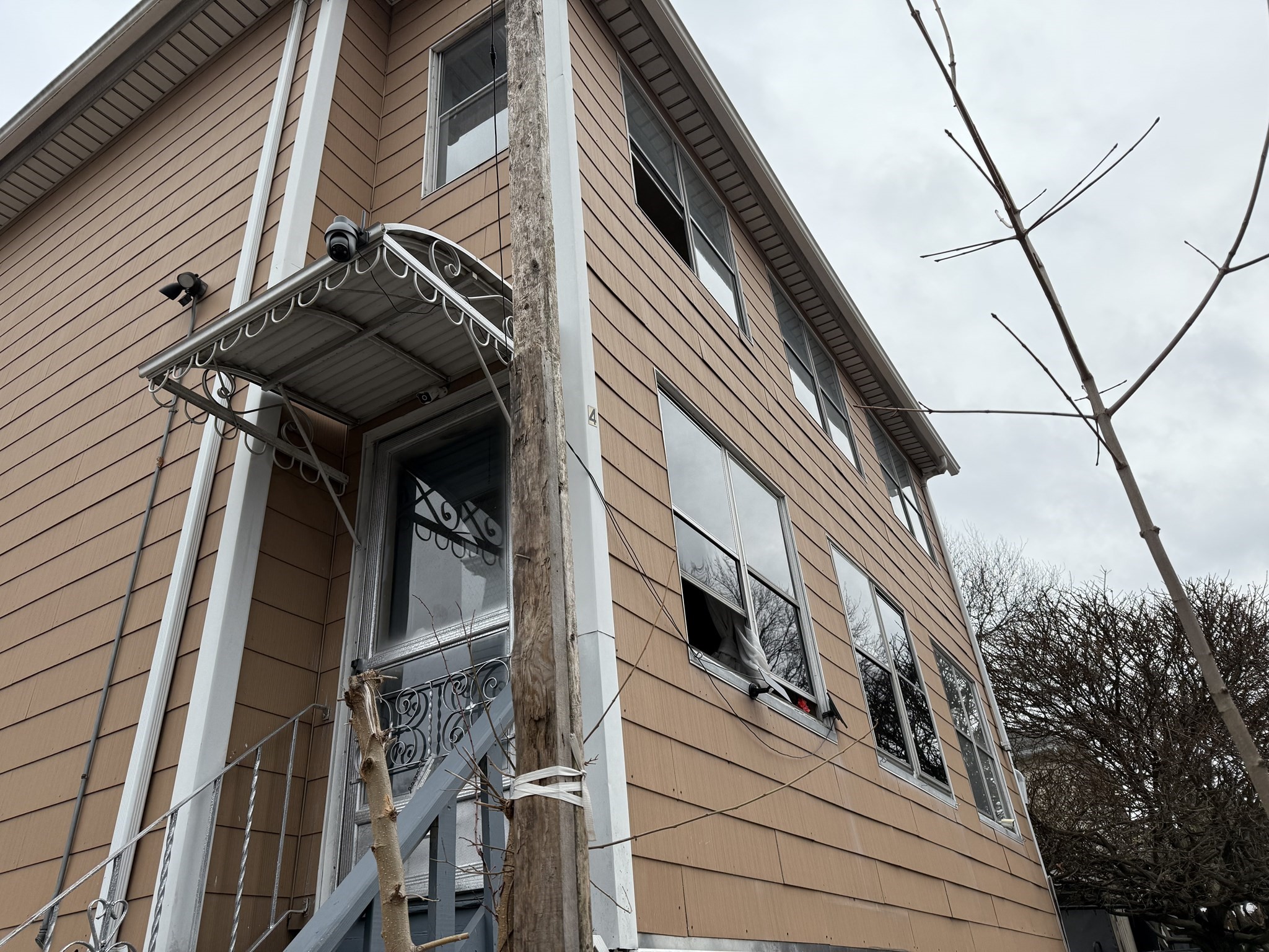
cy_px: 476
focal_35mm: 24
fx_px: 880
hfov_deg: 71.6
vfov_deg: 56.8
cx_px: 634
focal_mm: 6.76
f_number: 1.78
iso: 80
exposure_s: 1/849
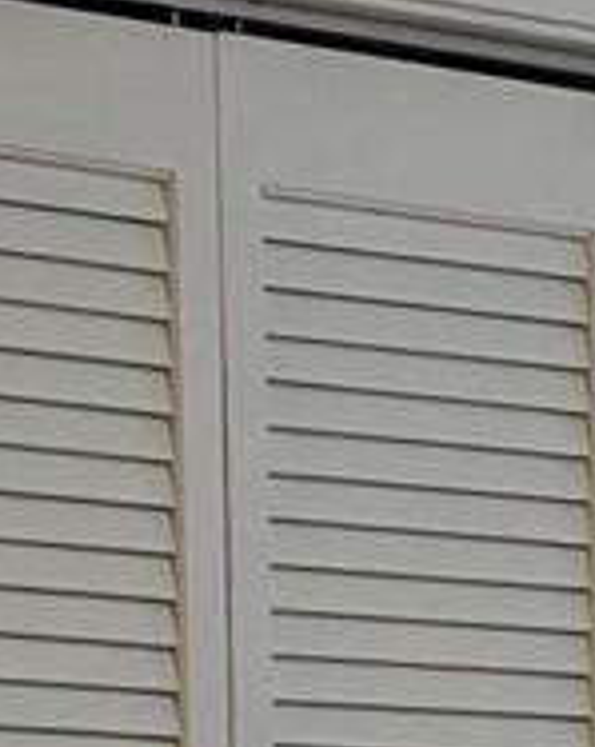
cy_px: 1893
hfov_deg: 7.6
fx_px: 4259
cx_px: 1278
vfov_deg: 8.9
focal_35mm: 193
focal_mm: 6.81
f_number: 1.85
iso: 42
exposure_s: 1/30
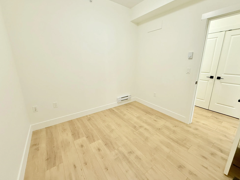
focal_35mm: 15
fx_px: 104
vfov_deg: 81.7
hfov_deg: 98.1
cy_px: 88
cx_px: 126
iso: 250
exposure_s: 1/60
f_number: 2.2
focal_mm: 2.22
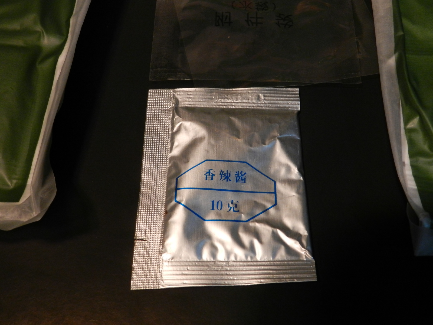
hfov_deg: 49.0
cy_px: 162
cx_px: 216
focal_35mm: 38
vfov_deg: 37.7
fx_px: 475
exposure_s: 1/40
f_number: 4
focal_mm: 6.7
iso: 640
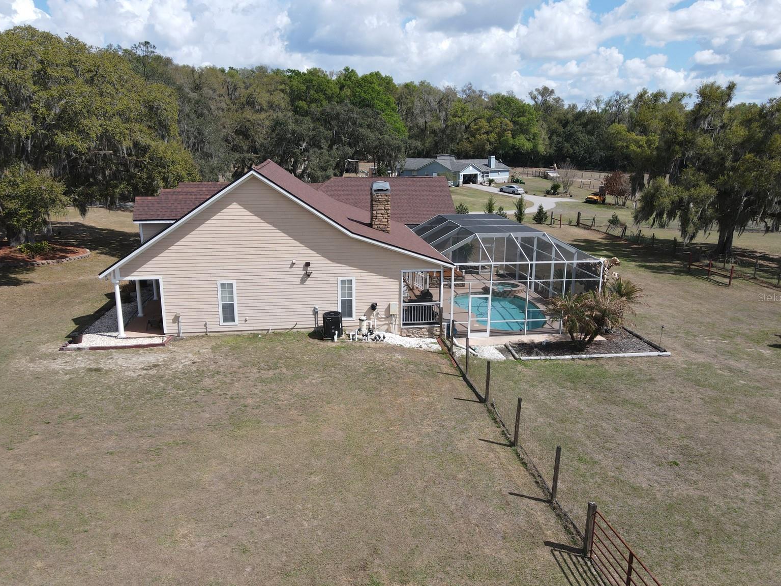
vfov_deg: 54.9
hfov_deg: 69.4
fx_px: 564
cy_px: 297
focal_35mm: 25
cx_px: 399
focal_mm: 4.5
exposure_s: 1/800
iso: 100
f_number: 2.8
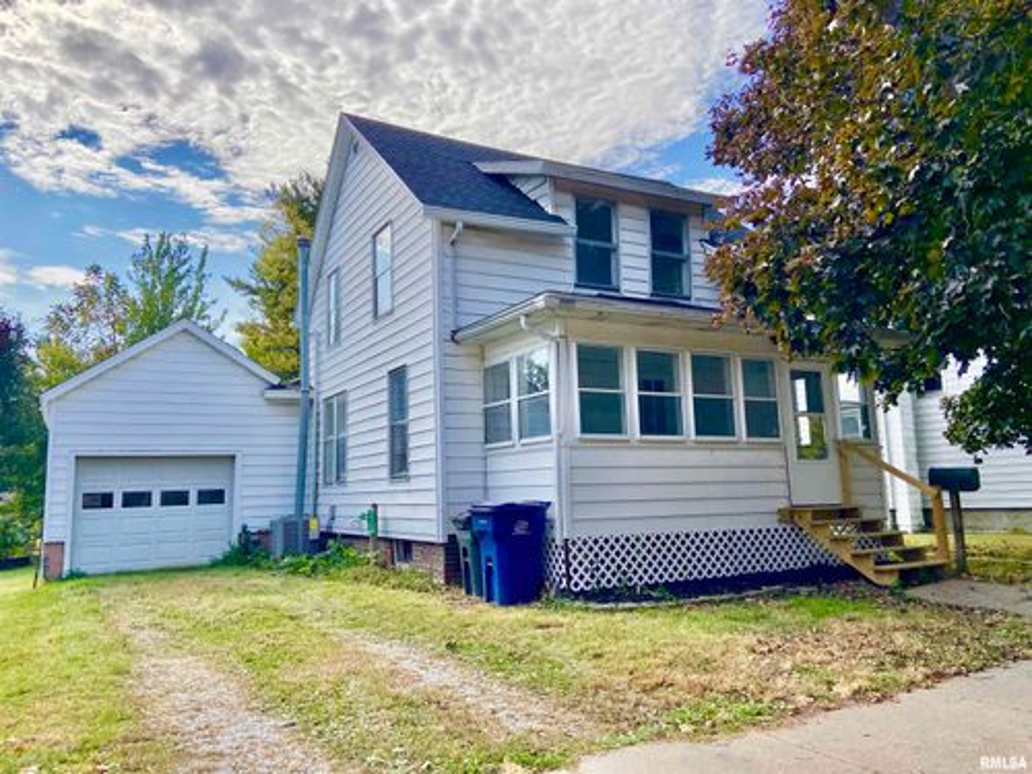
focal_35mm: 26
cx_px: 516
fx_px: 775
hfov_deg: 67.3
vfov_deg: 53.1
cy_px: 387
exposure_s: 1/2688
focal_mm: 4.25
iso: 32
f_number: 1.8
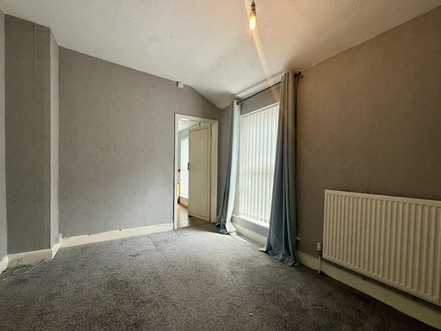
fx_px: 191
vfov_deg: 81.7
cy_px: 175
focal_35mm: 15
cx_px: 222
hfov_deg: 98.2
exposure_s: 1/99
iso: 100
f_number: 2.2
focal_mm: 2.22
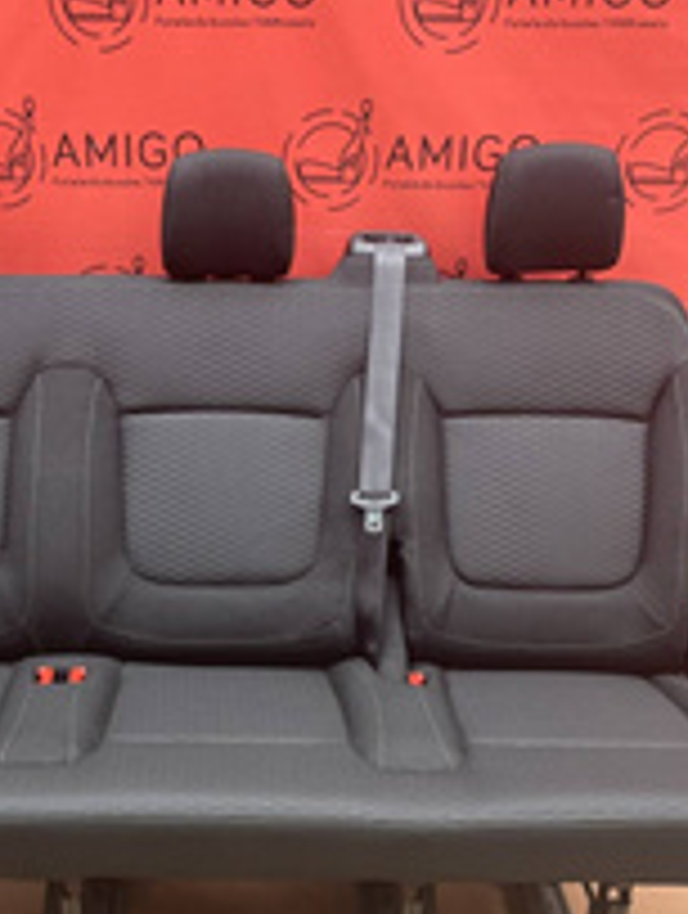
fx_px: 1215
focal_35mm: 46
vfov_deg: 40.8
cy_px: 581
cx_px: 225
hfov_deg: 31.3
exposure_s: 1/151
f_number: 1.6
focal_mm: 5.1
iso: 32
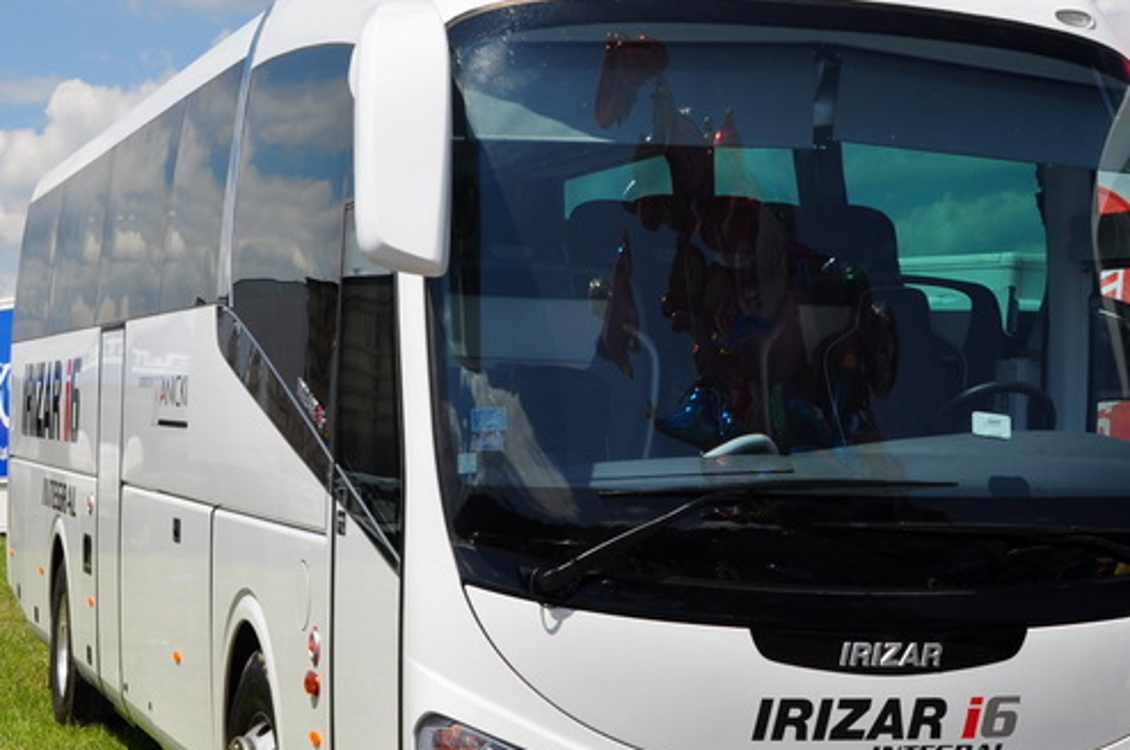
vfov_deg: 16.6
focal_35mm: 82
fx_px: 2570
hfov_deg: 24.8
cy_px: 400
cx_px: 643
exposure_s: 1/400
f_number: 11
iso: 200
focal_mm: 30
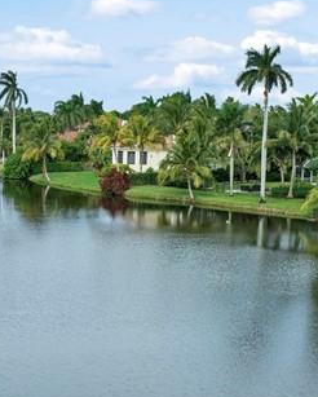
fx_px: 917
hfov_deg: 19.1
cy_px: 228
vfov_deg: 24.4
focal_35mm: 78
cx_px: -12
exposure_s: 1/2500
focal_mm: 12.29
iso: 130
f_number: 2.8
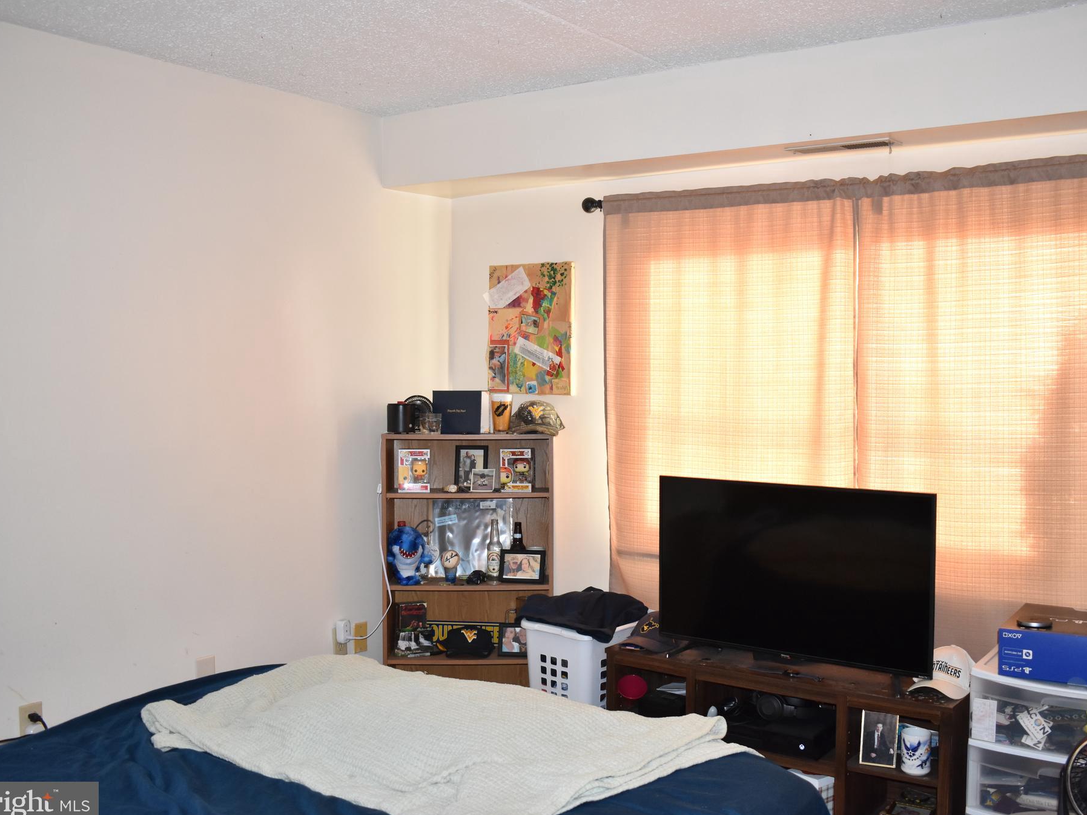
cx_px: 584
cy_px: 413
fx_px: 1085
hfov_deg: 53.2
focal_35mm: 35
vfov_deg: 41.2
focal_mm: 21
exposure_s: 1/60
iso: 1100
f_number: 4.5
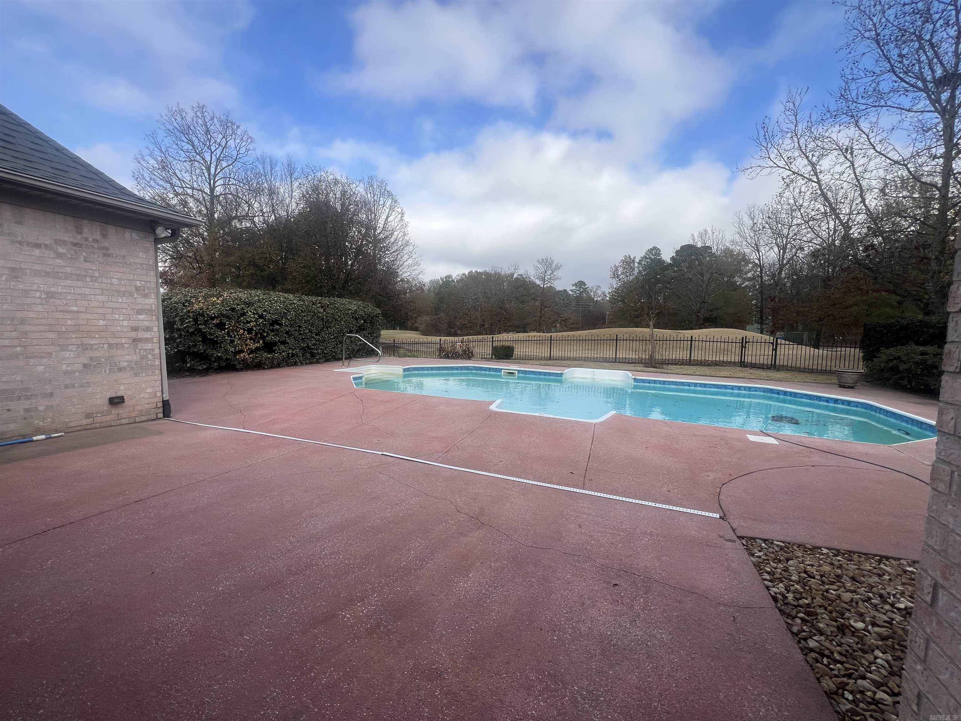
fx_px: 361
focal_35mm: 13
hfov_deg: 106.2
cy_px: 360
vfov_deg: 89.9
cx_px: 480
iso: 32
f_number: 1.8
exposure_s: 1/986
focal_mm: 1.57
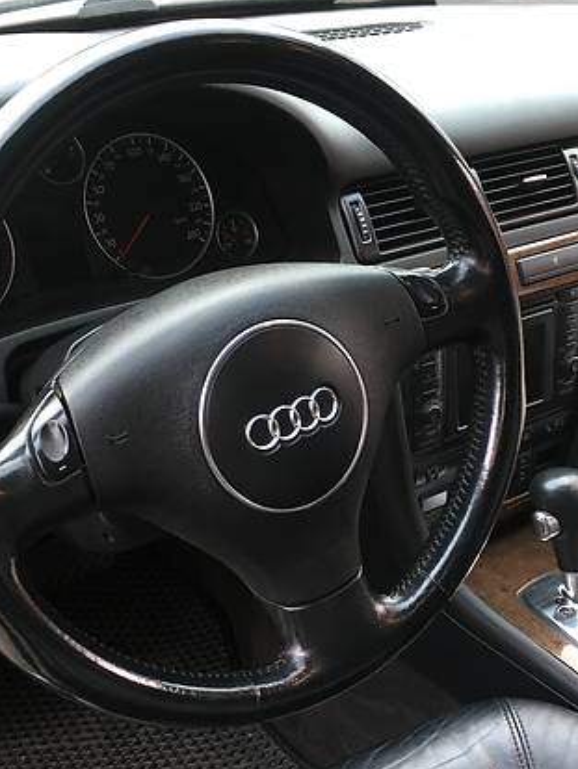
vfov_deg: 44.5
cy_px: 472
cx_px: 312
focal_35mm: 42
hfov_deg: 34.4
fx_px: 934
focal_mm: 4.2
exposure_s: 1/33
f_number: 2.2
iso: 125
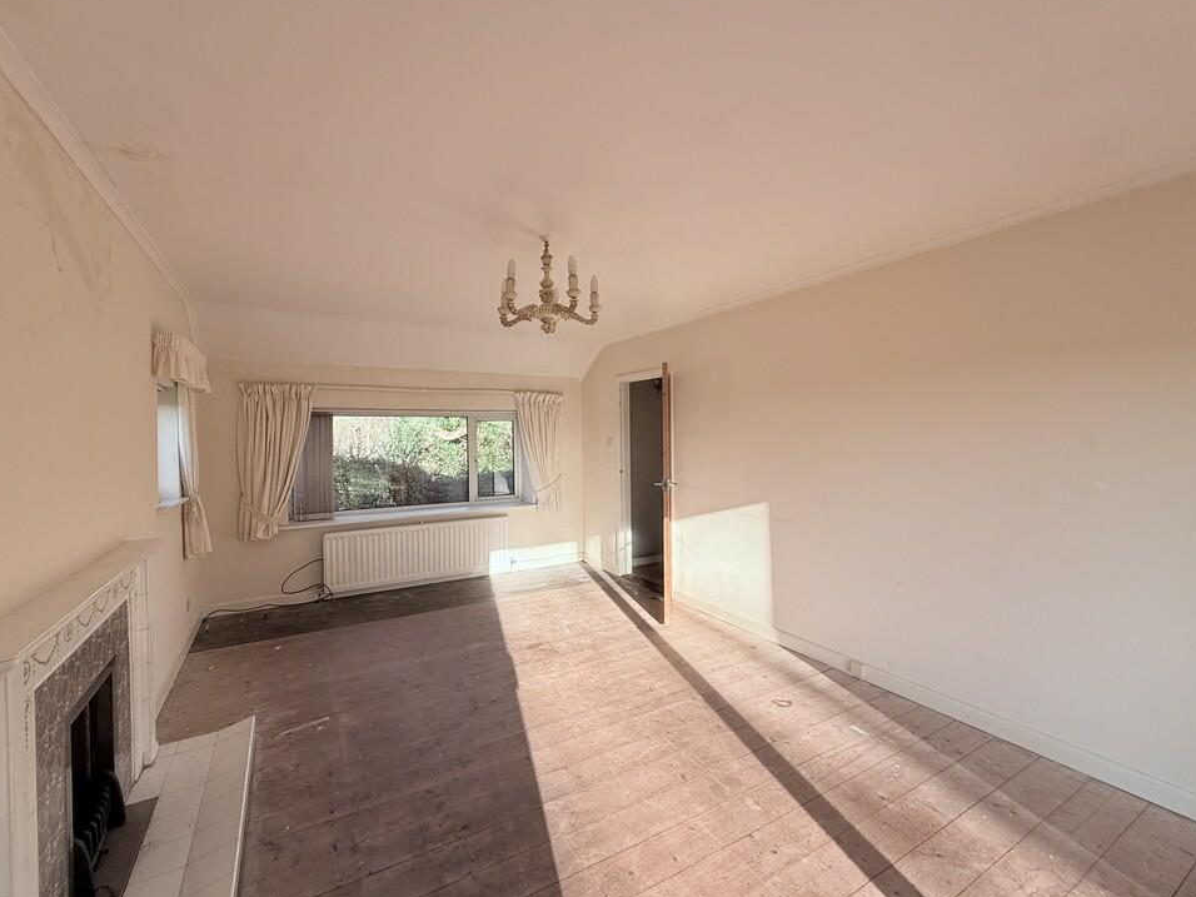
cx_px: 569
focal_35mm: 15
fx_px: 518
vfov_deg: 81.7
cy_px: 442
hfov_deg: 98.1
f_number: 2.2
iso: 64
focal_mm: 2.22
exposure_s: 1/498
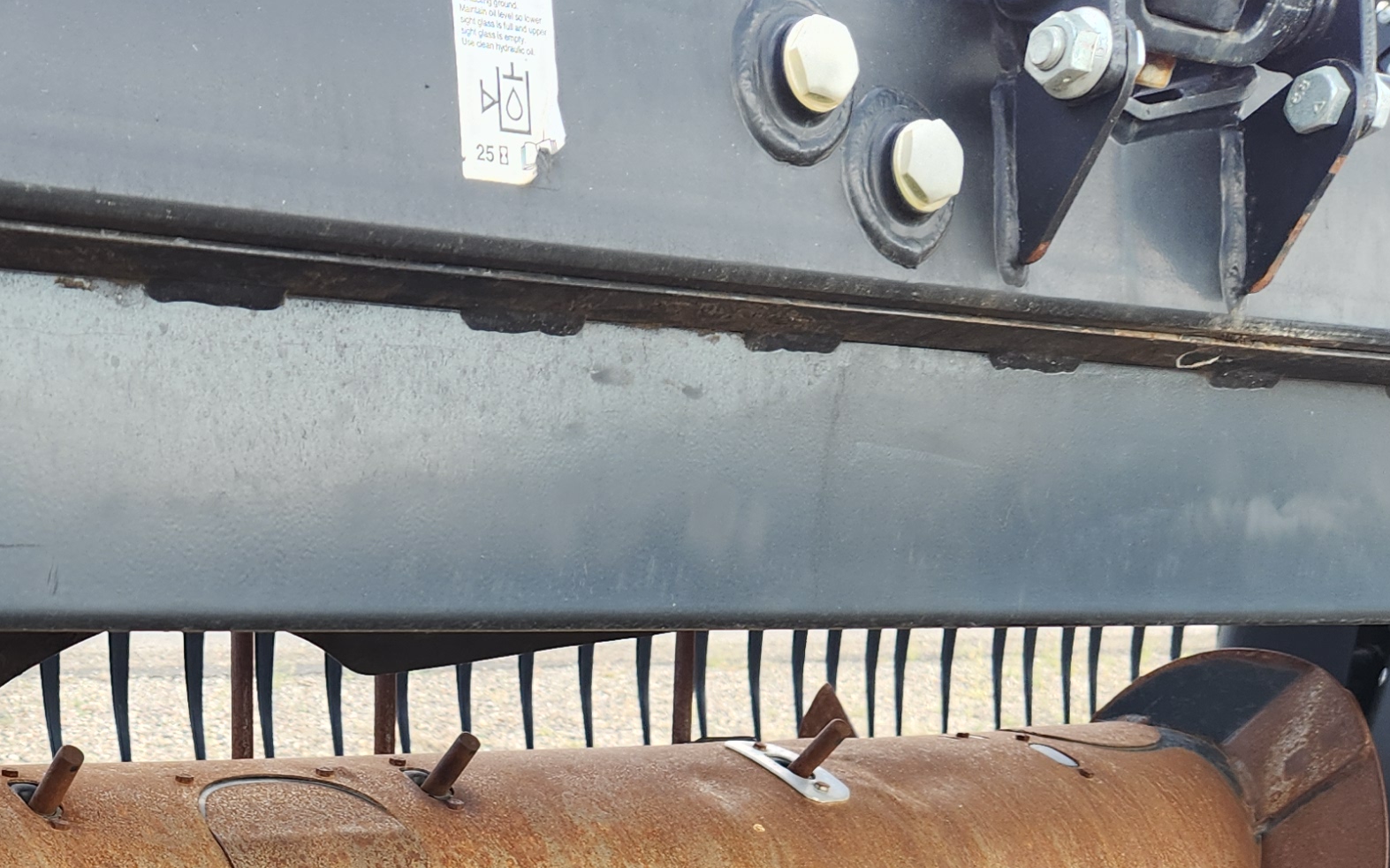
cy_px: 1252
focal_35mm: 62
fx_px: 2349
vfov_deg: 18.8
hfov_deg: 31.4
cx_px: 141
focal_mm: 5.4
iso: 40
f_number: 1.8
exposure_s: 1/180
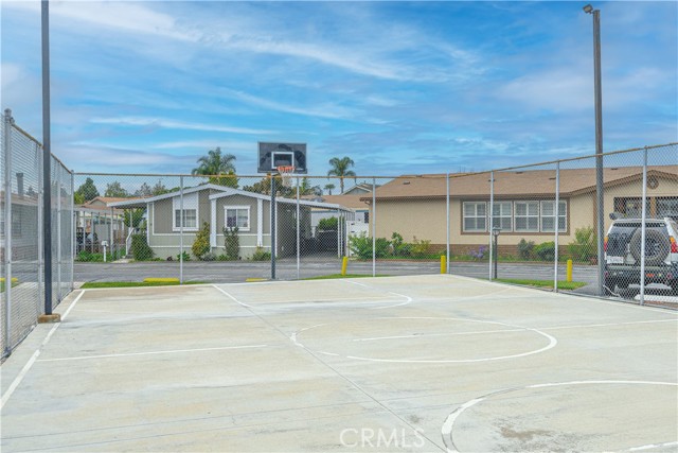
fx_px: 678
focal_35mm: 36
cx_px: 339
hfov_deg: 53.1
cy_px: 226
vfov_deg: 36.9
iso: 320
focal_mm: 24
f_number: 8
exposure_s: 1/1250
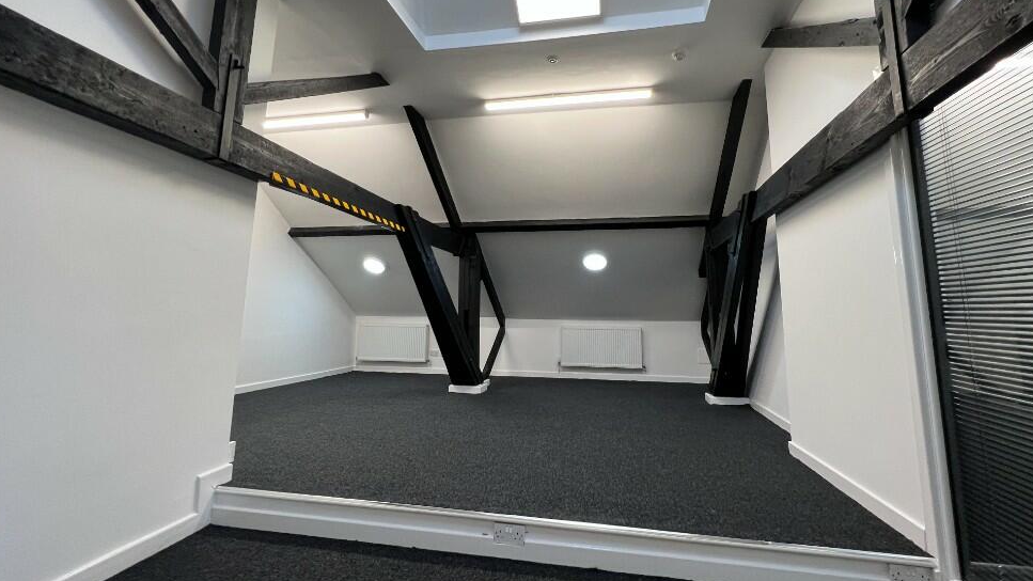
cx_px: 535
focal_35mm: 15
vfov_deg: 70.2
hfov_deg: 103.0
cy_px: 251
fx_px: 411
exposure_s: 1/100
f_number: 1.8
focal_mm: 1.57
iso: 160
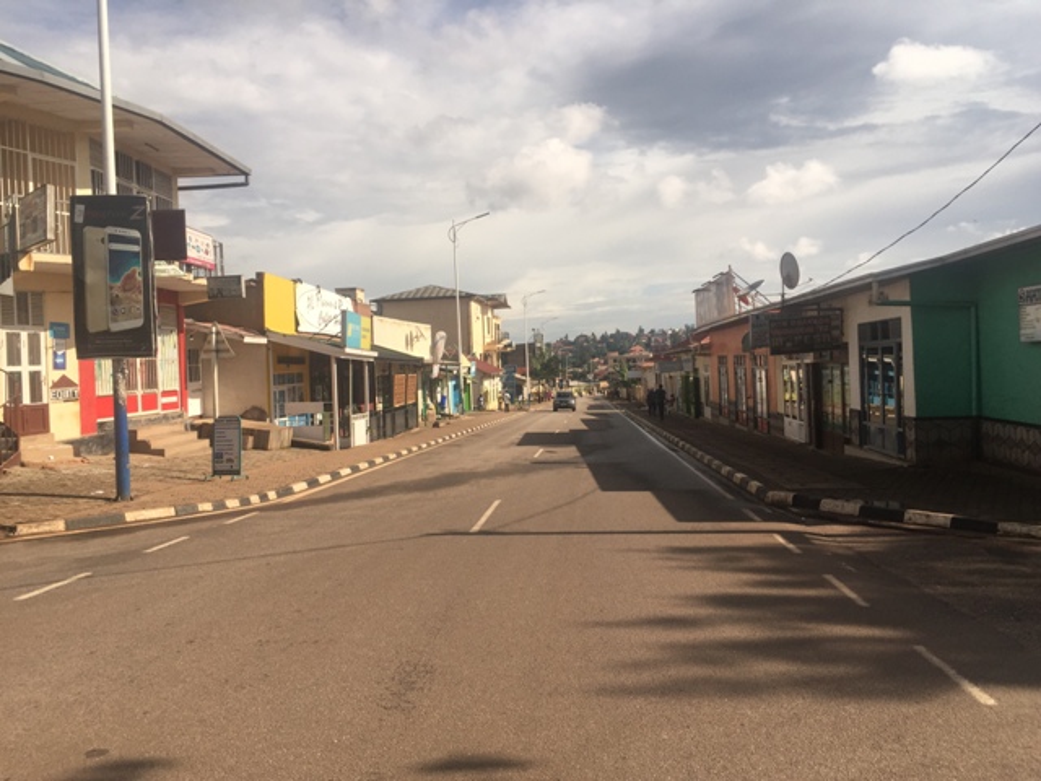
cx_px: 520
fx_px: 872
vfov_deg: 48.2
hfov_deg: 61.7
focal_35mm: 29
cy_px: 390
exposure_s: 1/2475
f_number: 2.2
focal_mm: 4.15
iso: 32
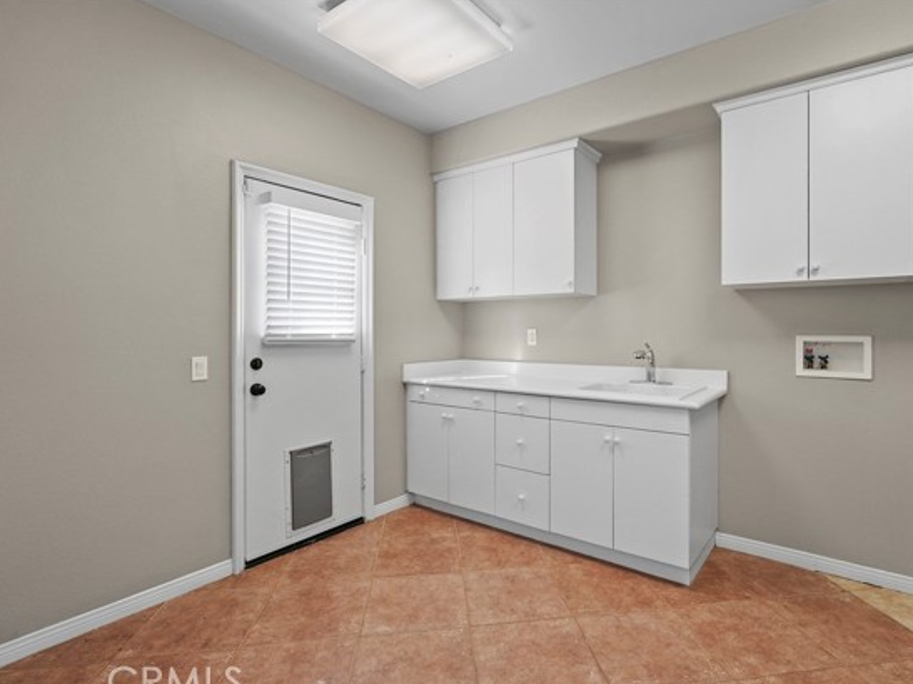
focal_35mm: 18
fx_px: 475
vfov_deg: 71.6
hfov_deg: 87.5
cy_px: 350
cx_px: 502
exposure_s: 1/15
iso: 320
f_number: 4.5
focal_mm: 16
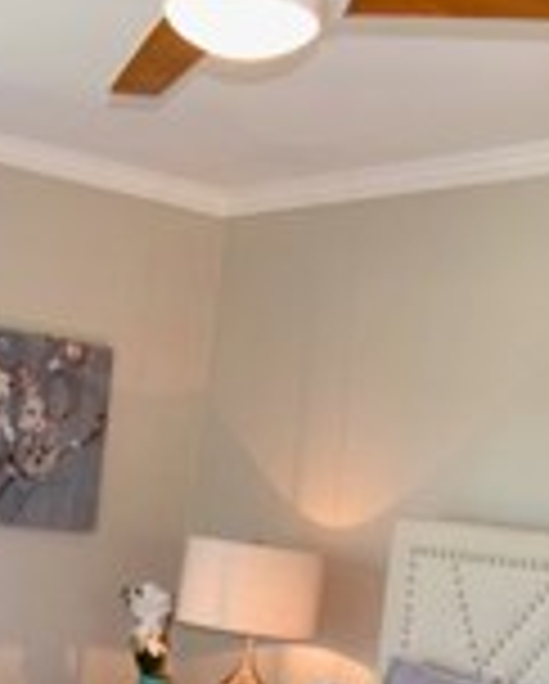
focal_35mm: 77
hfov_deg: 19.4
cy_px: 655
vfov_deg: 23.8
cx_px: 4
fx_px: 1560
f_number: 2.8
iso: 250
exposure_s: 1/200
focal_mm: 13
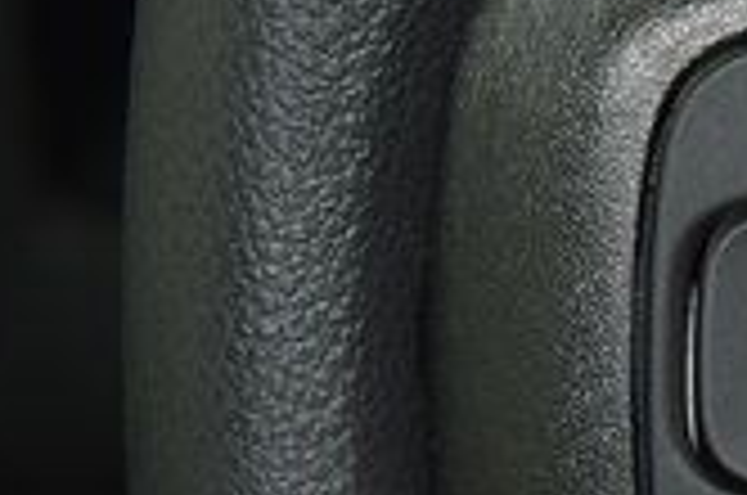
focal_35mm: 406
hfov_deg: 5.0
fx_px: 8408
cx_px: 1310
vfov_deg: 3.4
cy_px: 385
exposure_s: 1/25
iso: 800
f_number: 4.5
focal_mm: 70
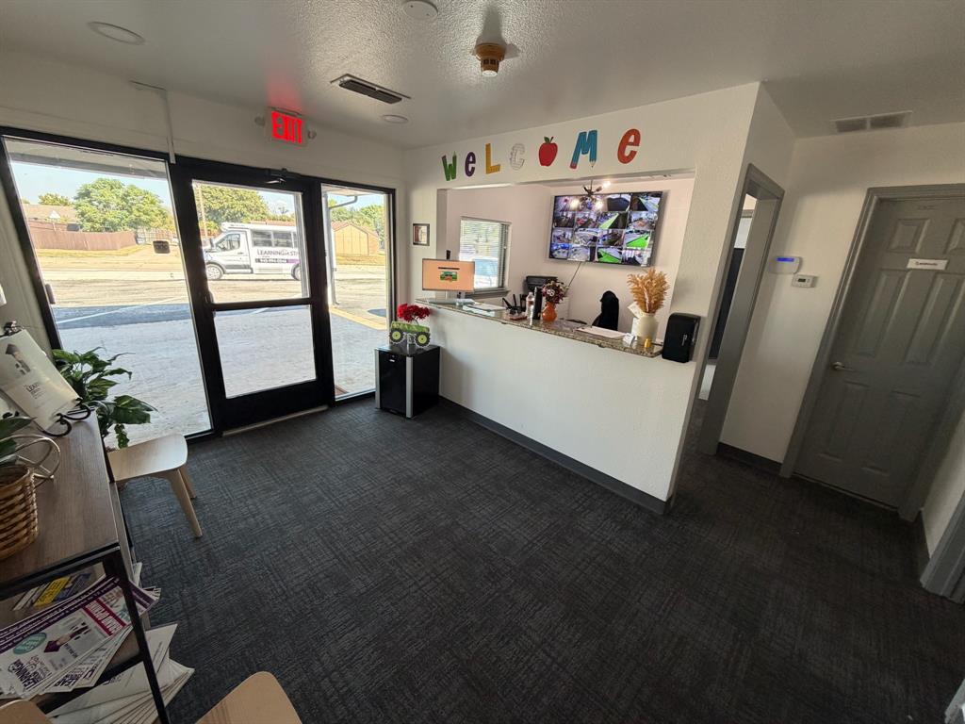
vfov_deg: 85.7
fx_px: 390
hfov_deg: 102.1
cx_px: 482
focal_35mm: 14
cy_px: 362
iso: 125
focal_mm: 2.22
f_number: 2.2
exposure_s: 1/120
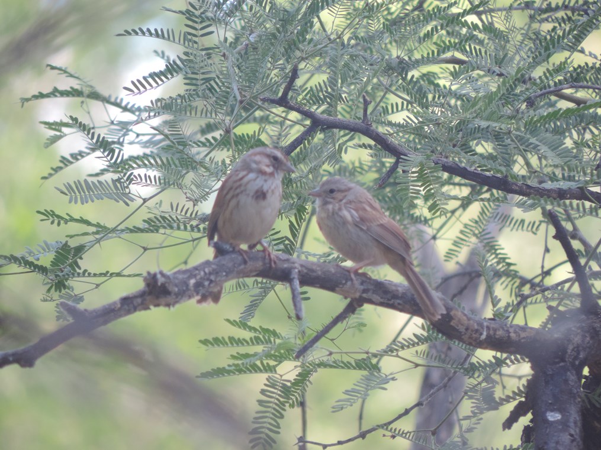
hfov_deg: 2.0
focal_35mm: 1000
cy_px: 225
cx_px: 300
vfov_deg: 1.5
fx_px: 17360
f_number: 5.9
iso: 400
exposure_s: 1/160
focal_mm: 180
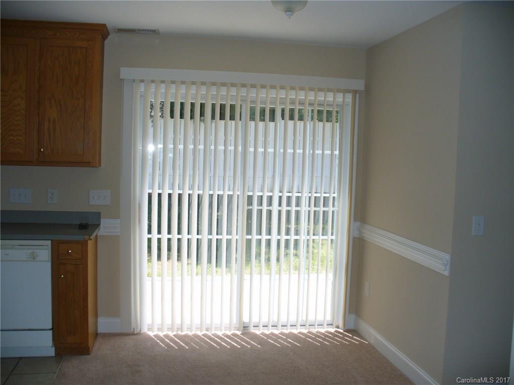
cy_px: 192
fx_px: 549
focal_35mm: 37
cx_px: 257
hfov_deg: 50.1
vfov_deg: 38.7
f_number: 2.8
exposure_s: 1/320
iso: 80
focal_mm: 6.1
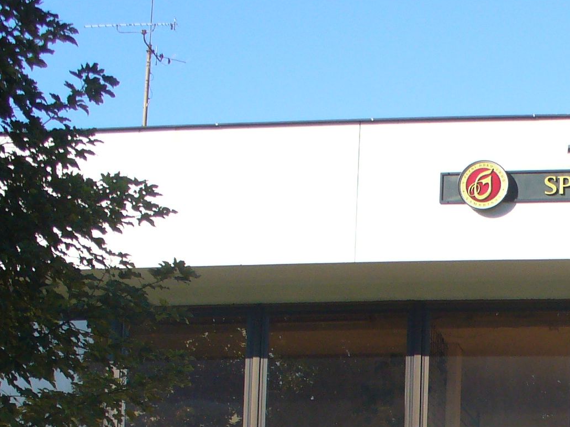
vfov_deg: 14.1
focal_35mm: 101
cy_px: 531
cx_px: 645
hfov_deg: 18.6
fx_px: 1663
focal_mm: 6.1
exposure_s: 1/160
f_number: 5.6
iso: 80
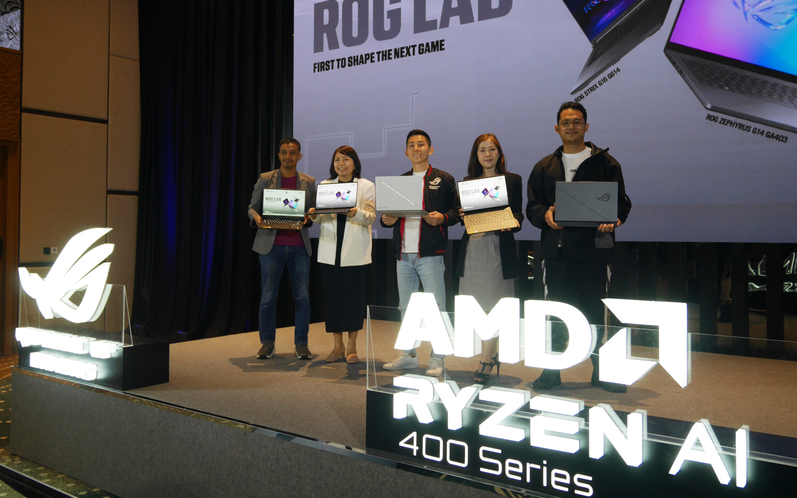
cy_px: 219
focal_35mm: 32
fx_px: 695
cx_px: 399
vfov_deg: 39.4
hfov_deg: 59.7
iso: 250
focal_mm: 15
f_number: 3.8
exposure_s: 1/60
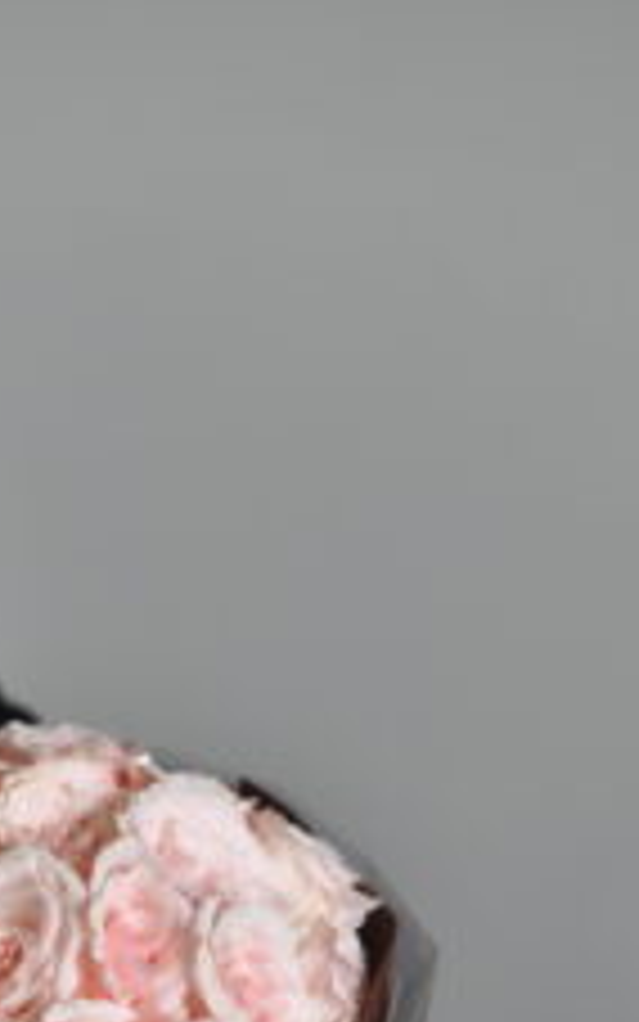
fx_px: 5903
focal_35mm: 212
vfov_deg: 9.8
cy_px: 968
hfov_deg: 6.2
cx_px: 243
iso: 320
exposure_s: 1/200
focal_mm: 105
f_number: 2.8
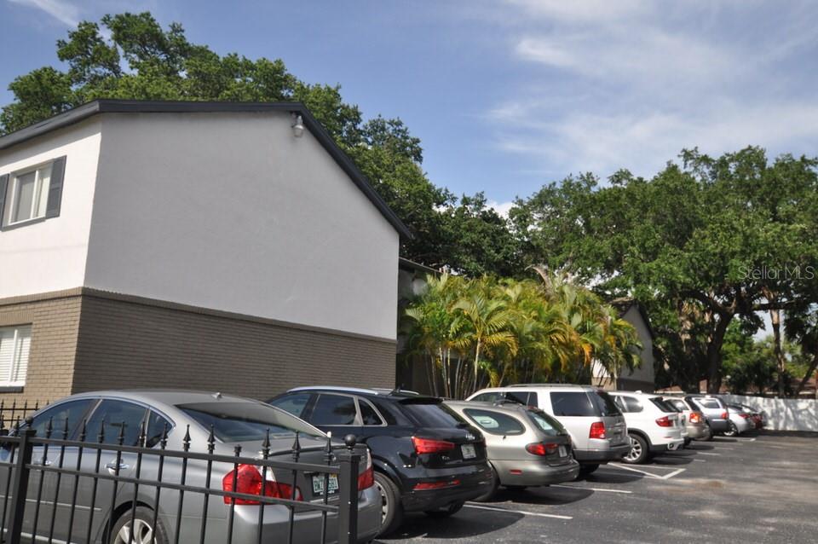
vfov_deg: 45.6
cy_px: 272
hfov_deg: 64.6
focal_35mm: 28
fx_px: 647
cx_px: 409
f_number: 9
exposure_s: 1/320
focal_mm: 19
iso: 200
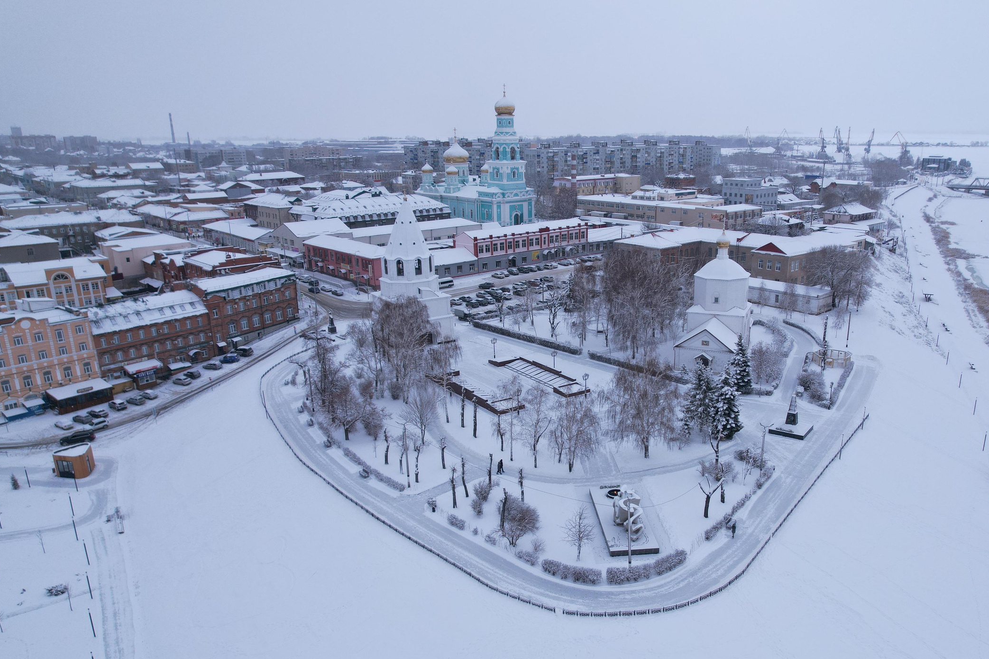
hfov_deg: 67.0
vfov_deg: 47.8
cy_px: 366
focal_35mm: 27
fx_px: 742
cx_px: 569
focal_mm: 8.38
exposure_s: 1/100
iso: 100
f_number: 2.8
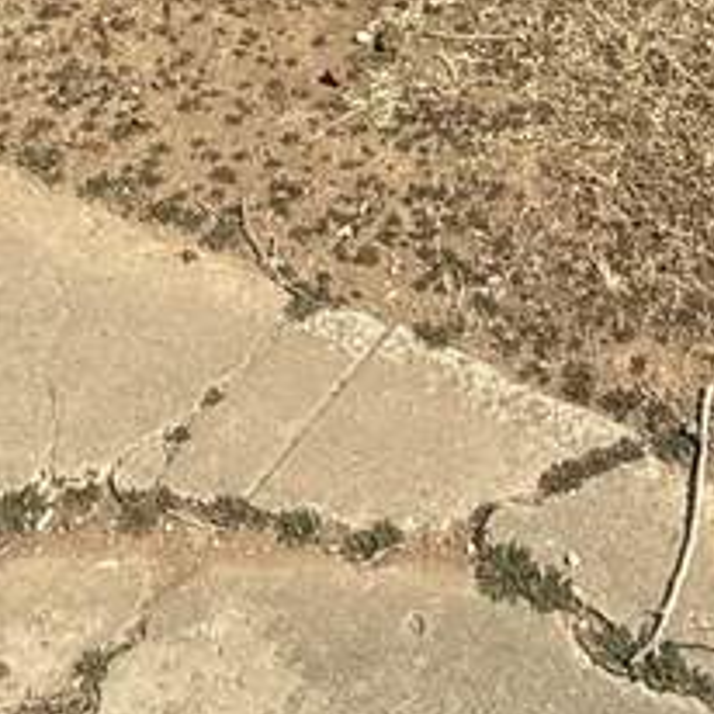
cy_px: -912
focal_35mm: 77
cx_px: 440
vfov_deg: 15.2
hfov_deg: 22.4
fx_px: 1797
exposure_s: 1/1656
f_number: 2.2
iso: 50
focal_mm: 2.22
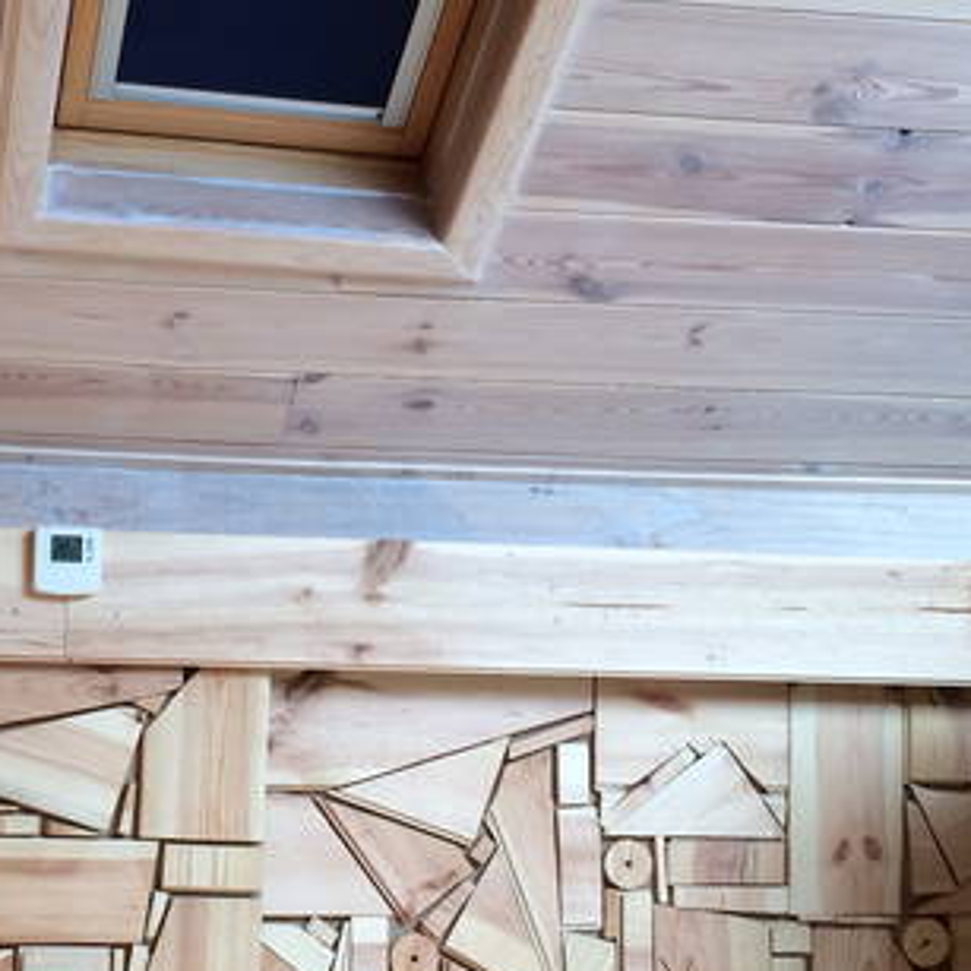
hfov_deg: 25.7
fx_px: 2095
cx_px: 209
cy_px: 531
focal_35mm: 66
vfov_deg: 26.1
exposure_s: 1/33
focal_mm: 4.15
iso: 50
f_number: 2.2
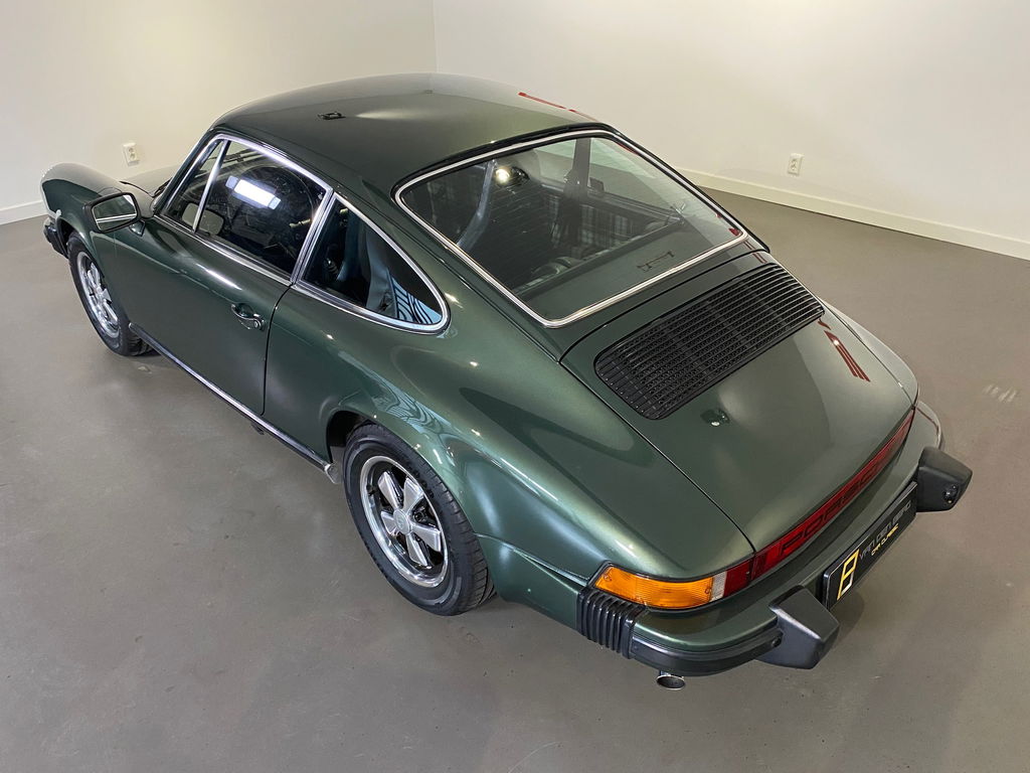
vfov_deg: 53.1
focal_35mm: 26
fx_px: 774
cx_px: 515
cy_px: 386
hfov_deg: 67.3
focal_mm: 4.25
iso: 500
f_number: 1.8
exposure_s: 1/57
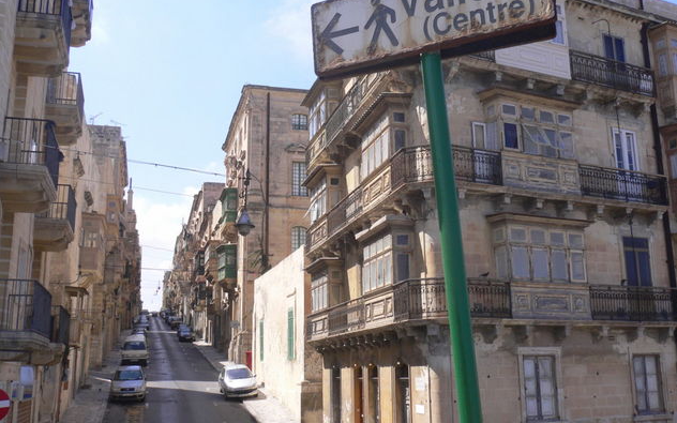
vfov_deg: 29.2
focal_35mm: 44
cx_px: 342
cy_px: 183
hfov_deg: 45.3
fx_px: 812
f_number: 6.1
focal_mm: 6.8
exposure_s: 1/250
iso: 80
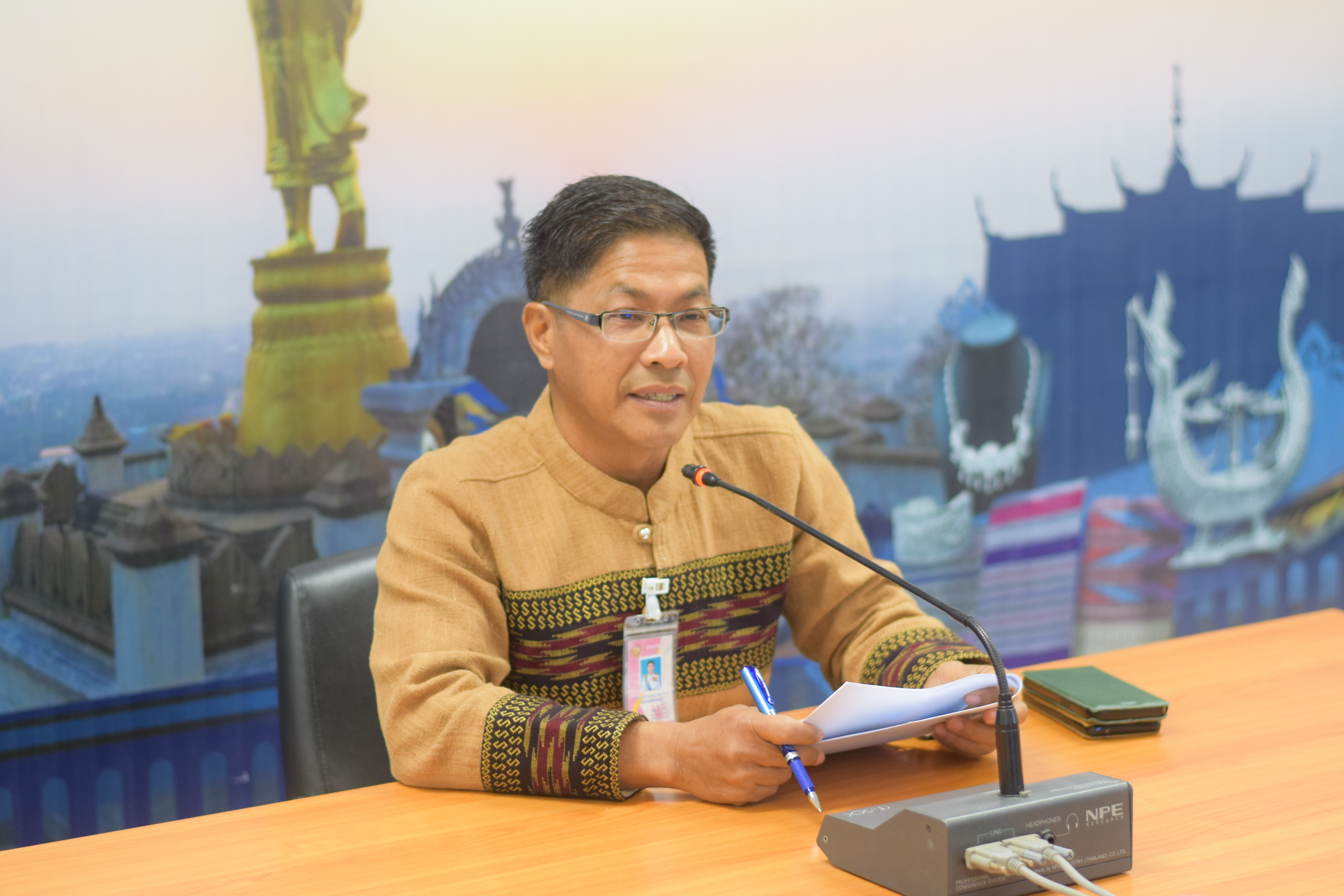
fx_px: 2801
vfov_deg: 18.2
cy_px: 448
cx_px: 672
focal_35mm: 75
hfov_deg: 27.0
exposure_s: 1/100
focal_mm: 50
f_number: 2.5
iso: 800
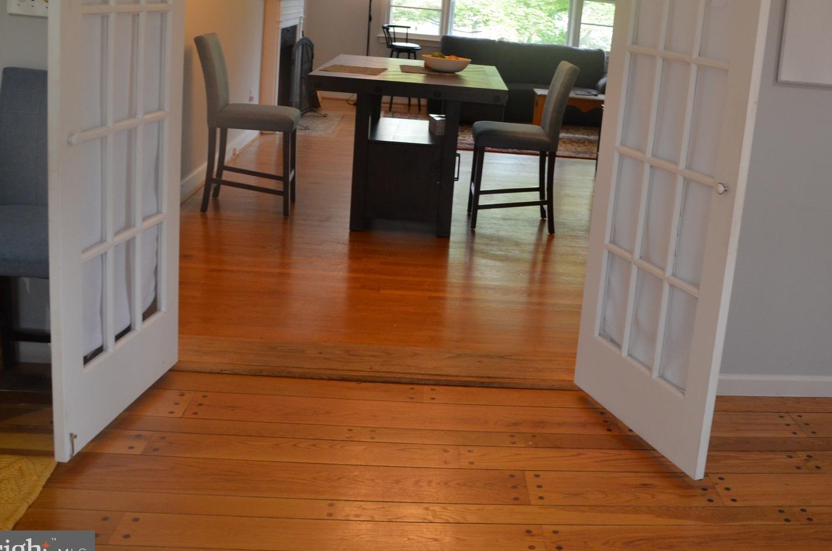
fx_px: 899
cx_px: 567
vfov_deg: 33.7
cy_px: 175
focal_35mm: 39
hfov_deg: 48.6
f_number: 4
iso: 800
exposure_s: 1/60
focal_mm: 18
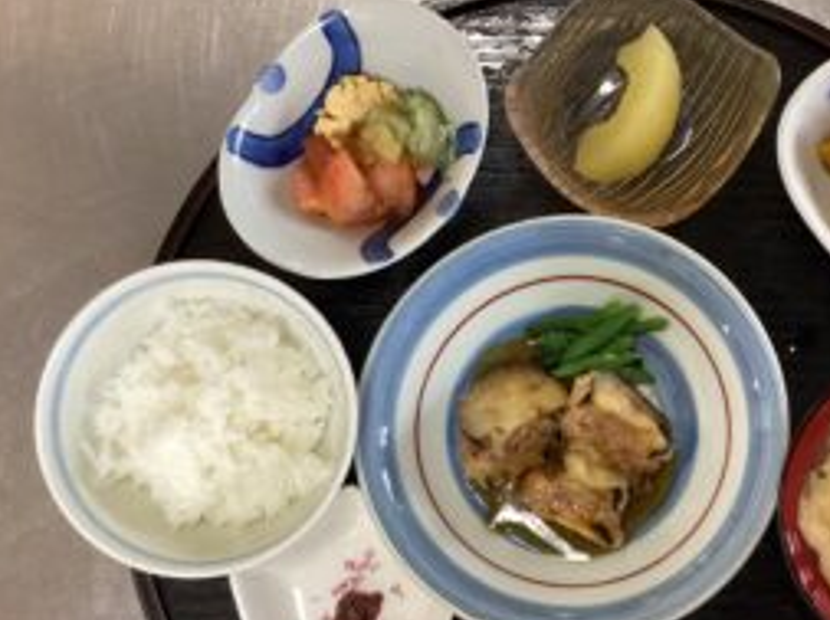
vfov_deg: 31.3
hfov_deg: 40.6
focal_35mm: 46
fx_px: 1101
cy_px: 389
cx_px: 579
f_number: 2.4
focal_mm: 3.3
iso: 250
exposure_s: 1/50
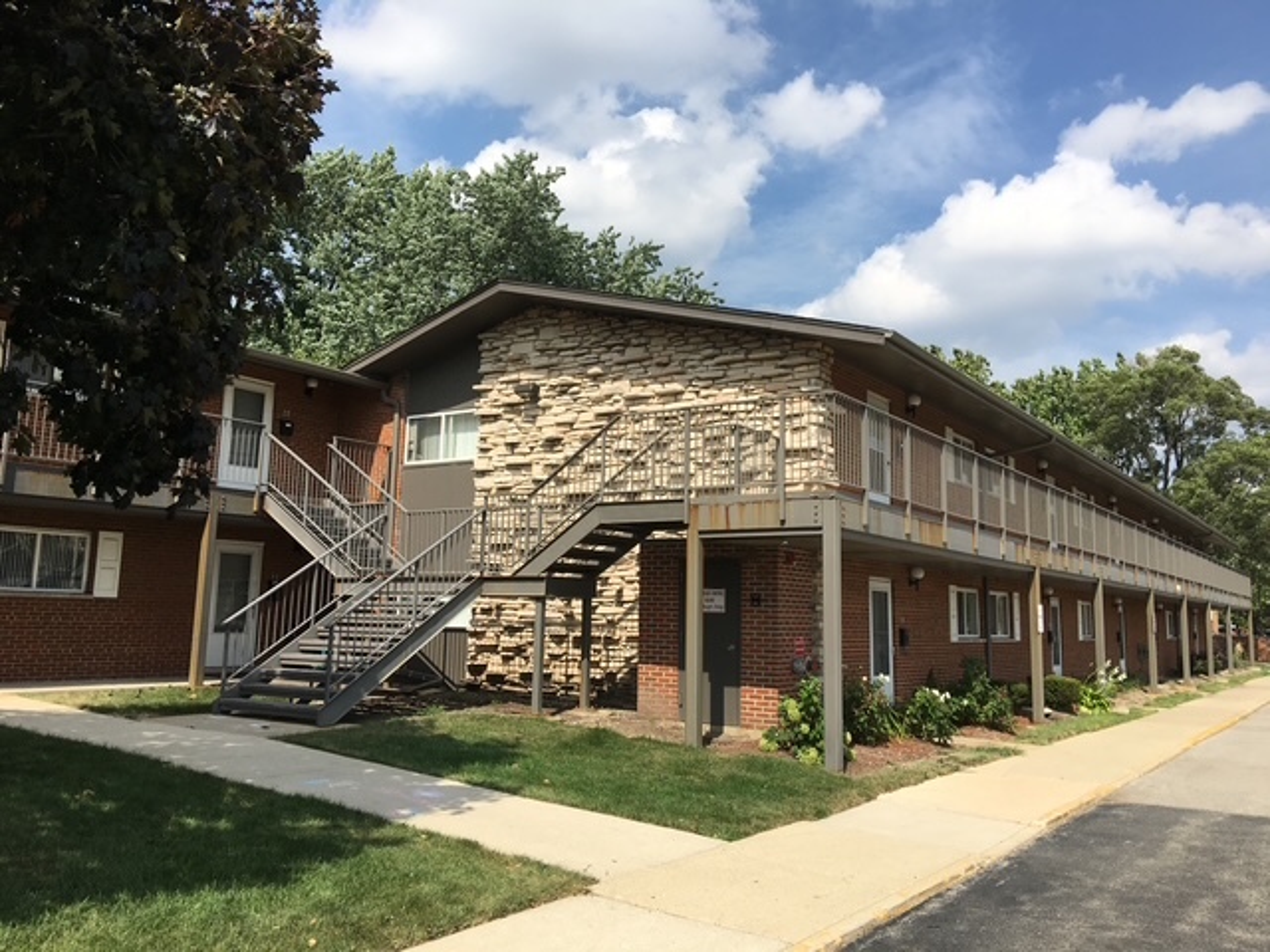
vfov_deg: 48.2
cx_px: 635
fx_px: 1064
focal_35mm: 29
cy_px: 476
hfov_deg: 61.7
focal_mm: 4.15
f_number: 2.2
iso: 25
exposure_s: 1/2024
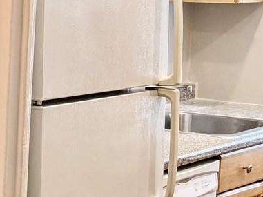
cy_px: 81
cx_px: -380
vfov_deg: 11.5
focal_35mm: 129
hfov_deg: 12.1
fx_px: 980
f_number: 1.78
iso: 200
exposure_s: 1/60
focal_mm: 6.76
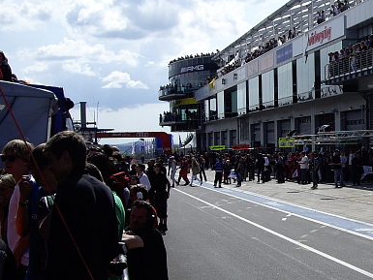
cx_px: 371
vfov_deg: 18.7
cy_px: 162
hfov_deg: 23.7
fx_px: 852
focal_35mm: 79
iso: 50
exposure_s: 1/400
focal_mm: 7.9
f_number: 5.6
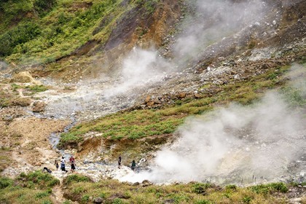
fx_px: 595
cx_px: 153
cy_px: 102
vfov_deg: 19.5
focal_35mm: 70
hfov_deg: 28.8
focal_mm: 70
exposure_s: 1/200
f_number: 9
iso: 200
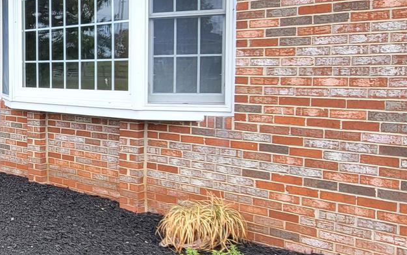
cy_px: 101
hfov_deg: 38.0
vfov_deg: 28.5
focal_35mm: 45
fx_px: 499
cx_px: -25
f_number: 2.2
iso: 64
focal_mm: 2.2
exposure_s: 1/426
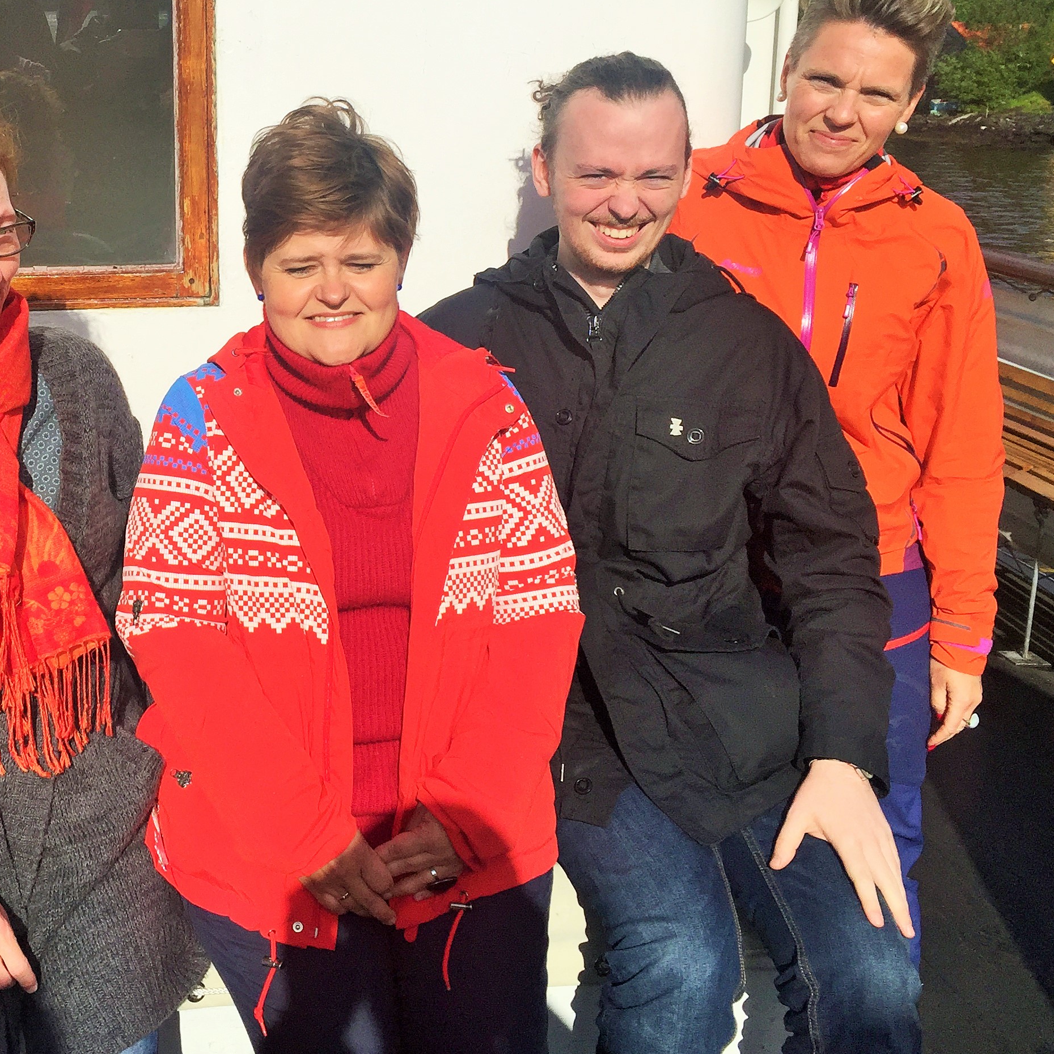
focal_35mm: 45
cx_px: 191
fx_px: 1550
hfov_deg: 36.1
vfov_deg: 37.4
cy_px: 403
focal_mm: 4.15
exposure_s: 1/5650
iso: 32
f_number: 2.2
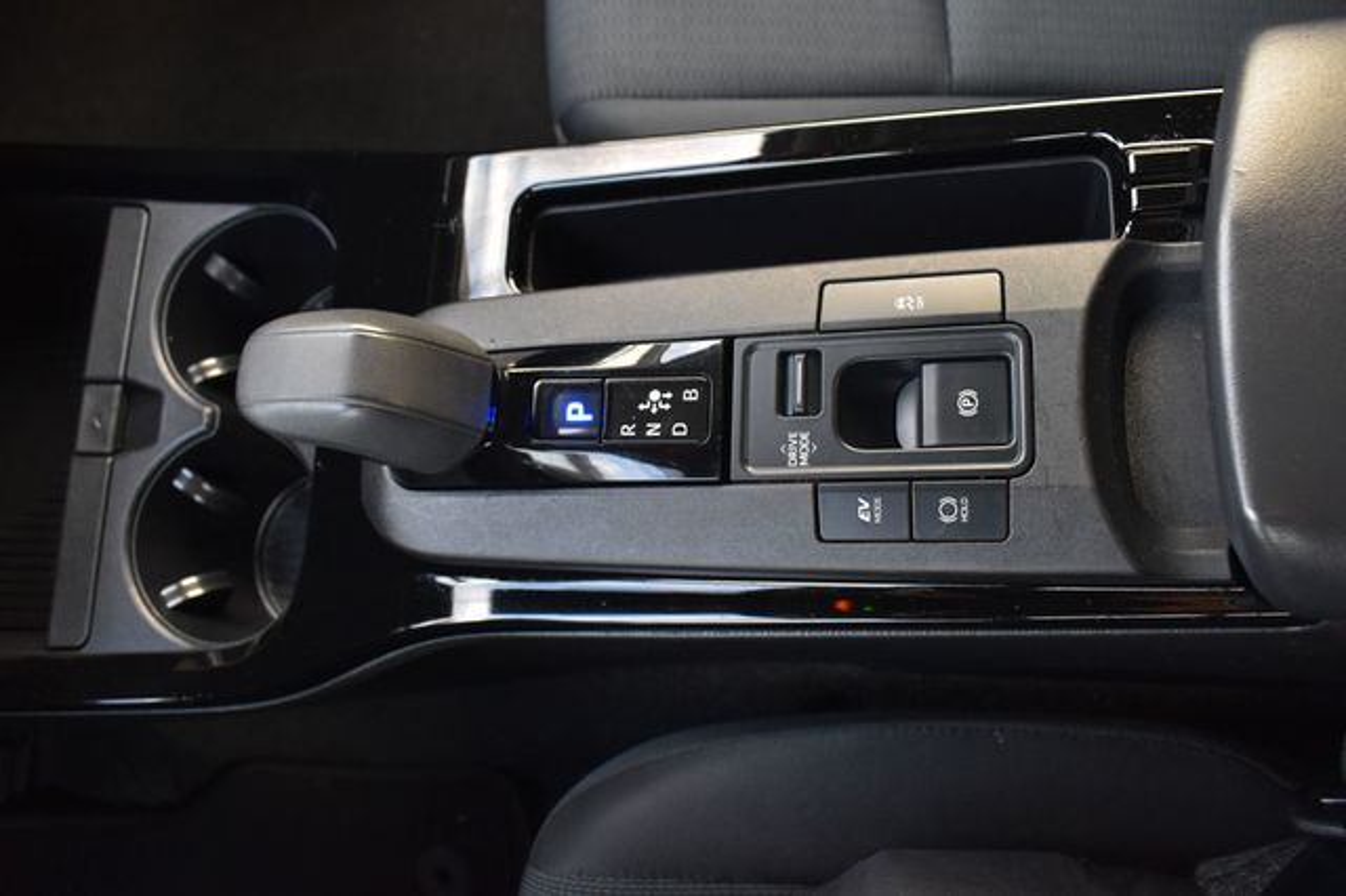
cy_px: 448
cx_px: 673
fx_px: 1121
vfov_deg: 43.6
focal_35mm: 30
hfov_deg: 62.0
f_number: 6.3
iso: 1600
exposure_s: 1/15
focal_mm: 20
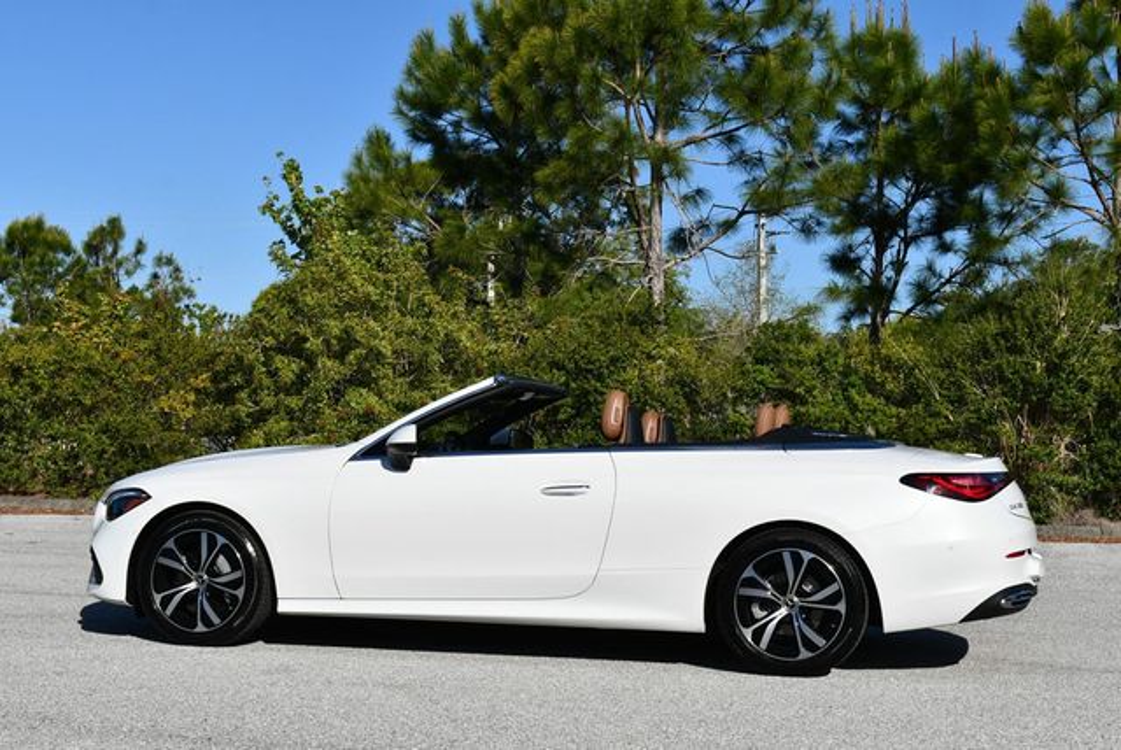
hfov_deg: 35.6
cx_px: 560
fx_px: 1745
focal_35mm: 56
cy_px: 375
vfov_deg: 24.2
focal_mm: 28
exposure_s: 1/320
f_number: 9
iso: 100
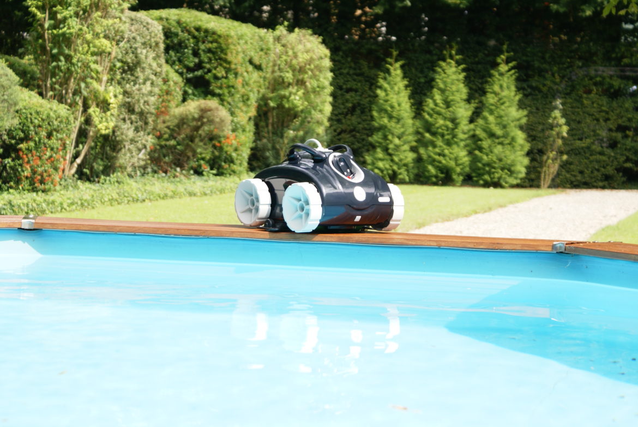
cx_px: 319
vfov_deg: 13.1
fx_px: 1863
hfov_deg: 19.4
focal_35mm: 105
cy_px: 214
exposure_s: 1/160
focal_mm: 70
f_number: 5.6
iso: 100
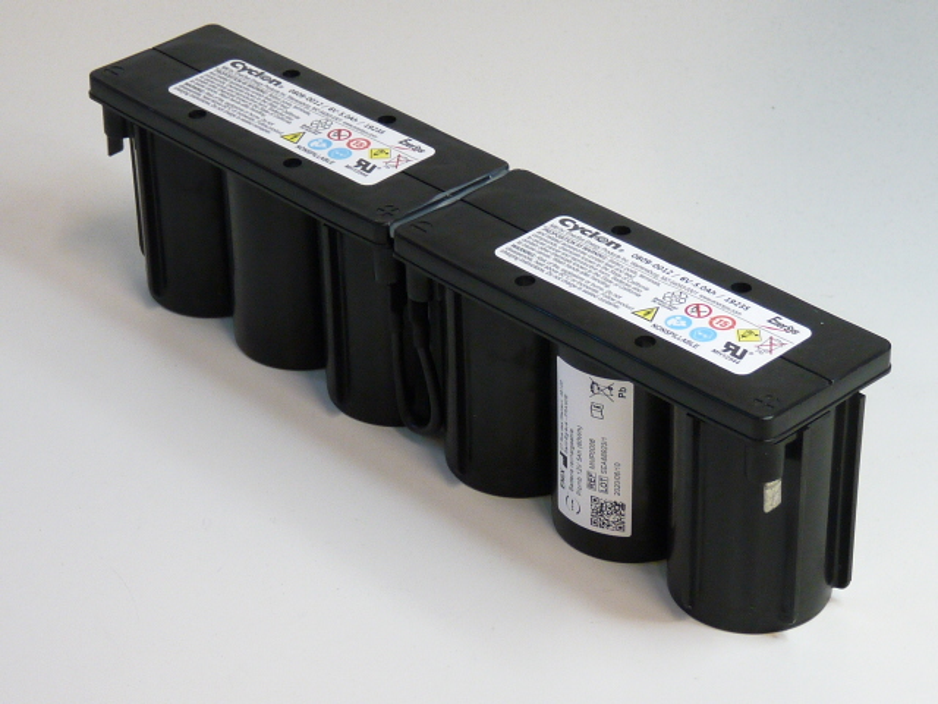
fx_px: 2737
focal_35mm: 101
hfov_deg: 19.4
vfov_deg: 14.6
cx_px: 469
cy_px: 352
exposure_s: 1/30
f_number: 3.2
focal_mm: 10.1
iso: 200
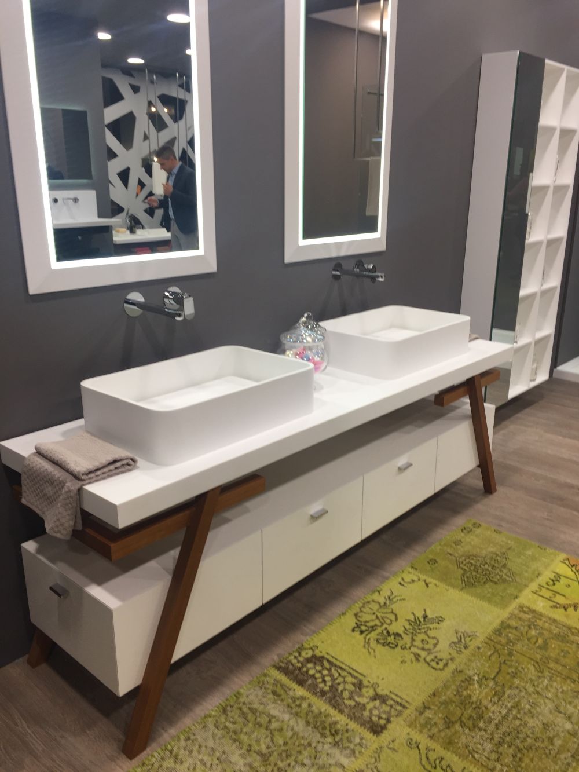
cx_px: 290
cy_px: 386
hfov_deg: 48.2
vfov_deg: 61.7
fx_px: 647
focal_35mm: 29
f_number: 2.2
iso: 32
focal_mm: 4.15
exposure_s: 1/50
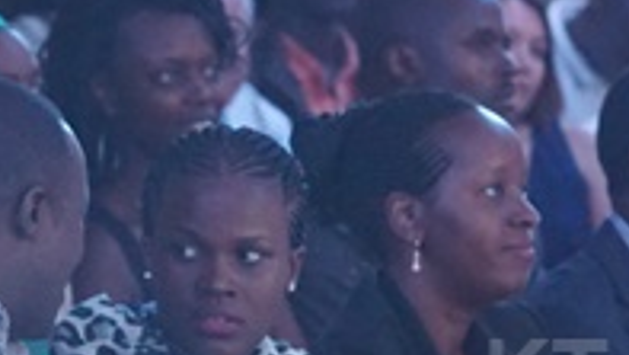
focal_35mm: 401
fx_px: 6691
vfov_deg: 3.0
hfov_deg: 5.4
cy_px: 233
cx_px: 139
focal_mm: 70
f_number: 3.5
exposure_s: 1/40
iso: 3200
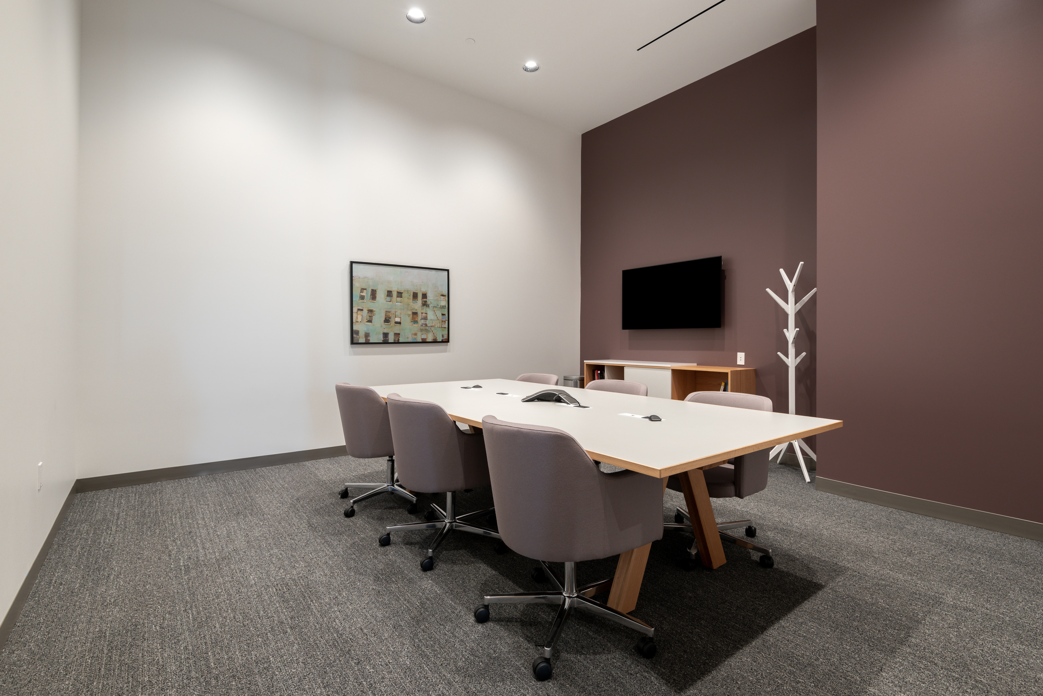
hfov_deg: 93.3
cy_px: 348
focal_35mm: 17
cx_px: 522
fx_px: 493
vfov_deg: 70.5
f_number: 10
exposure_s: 1/1.67
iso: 200
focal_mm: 17
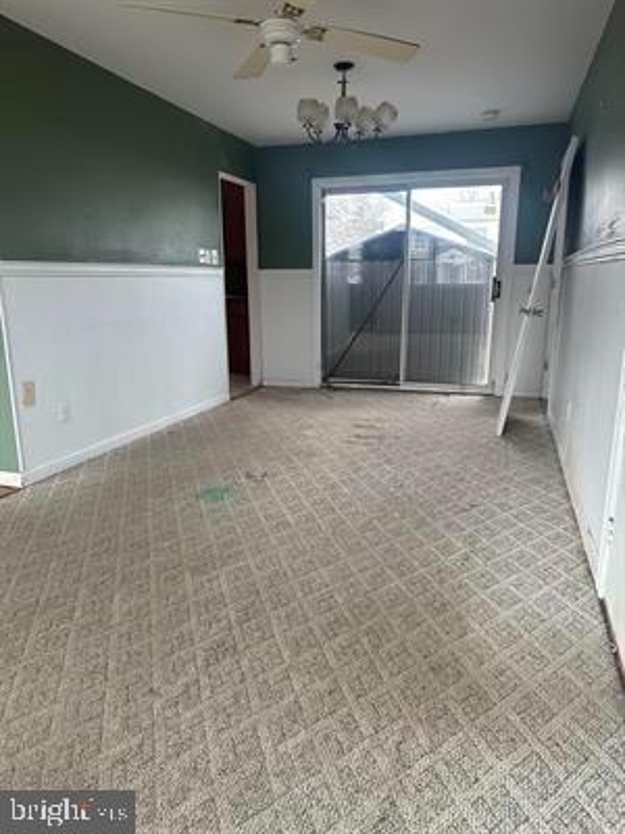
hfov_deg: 56.8
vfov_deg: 71.6
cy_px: 417
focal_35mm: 24
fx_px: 578
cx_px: 312
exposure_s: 1/121
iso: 160
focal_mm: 6.86
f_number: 1.78
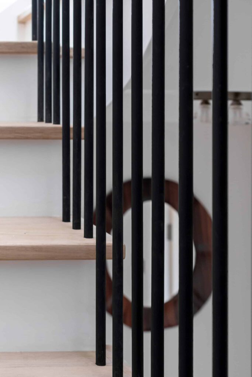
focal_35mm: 60
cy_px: 188
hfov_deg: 22.6
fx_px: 630
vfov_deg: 33.4
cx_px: 126
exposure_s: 1/80
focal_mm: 40
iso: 800
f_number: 5.6
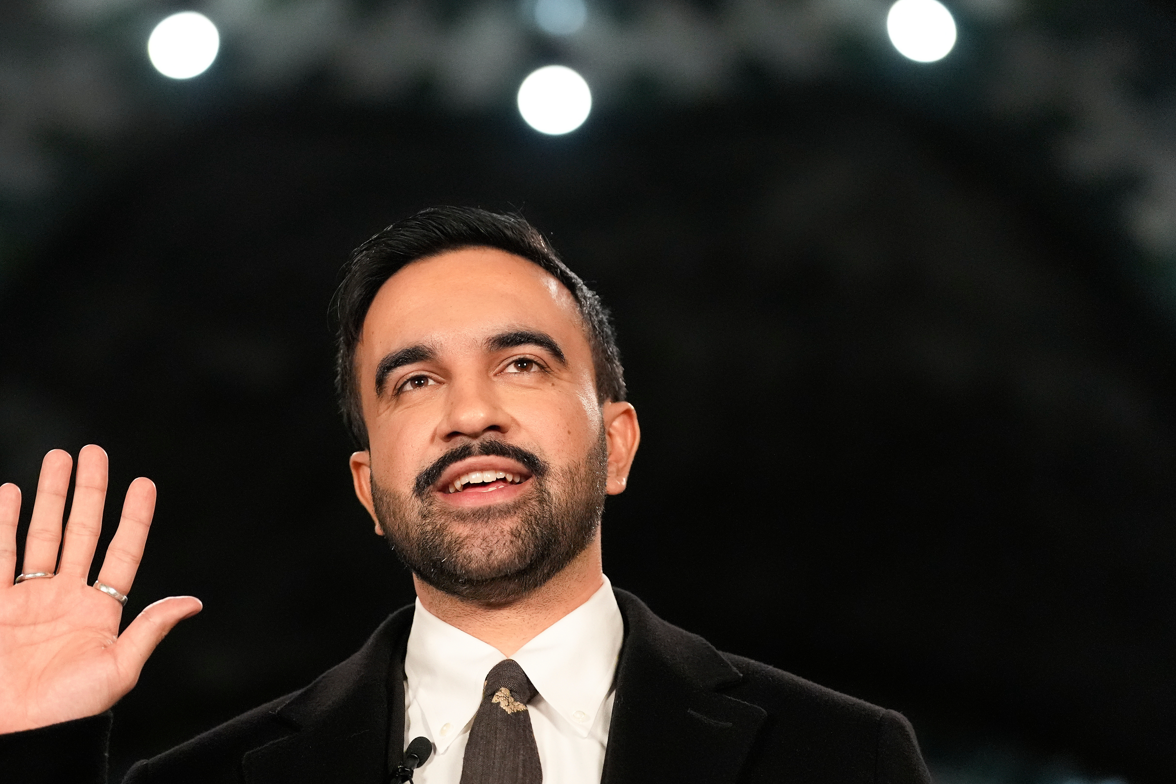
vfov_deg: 9.5
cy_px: 459
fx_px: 4703
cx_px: 471
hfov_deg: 14.2
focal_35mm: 144
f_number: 2.8
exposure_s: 1/500
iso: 6400
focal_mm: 119
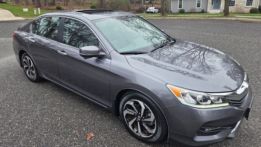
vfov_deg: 44.3
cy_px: 64
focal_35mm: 26
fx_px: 180
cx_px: 128
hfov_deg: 71.9
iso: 32
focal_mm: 5.4
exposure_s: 1/180
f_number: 1.8
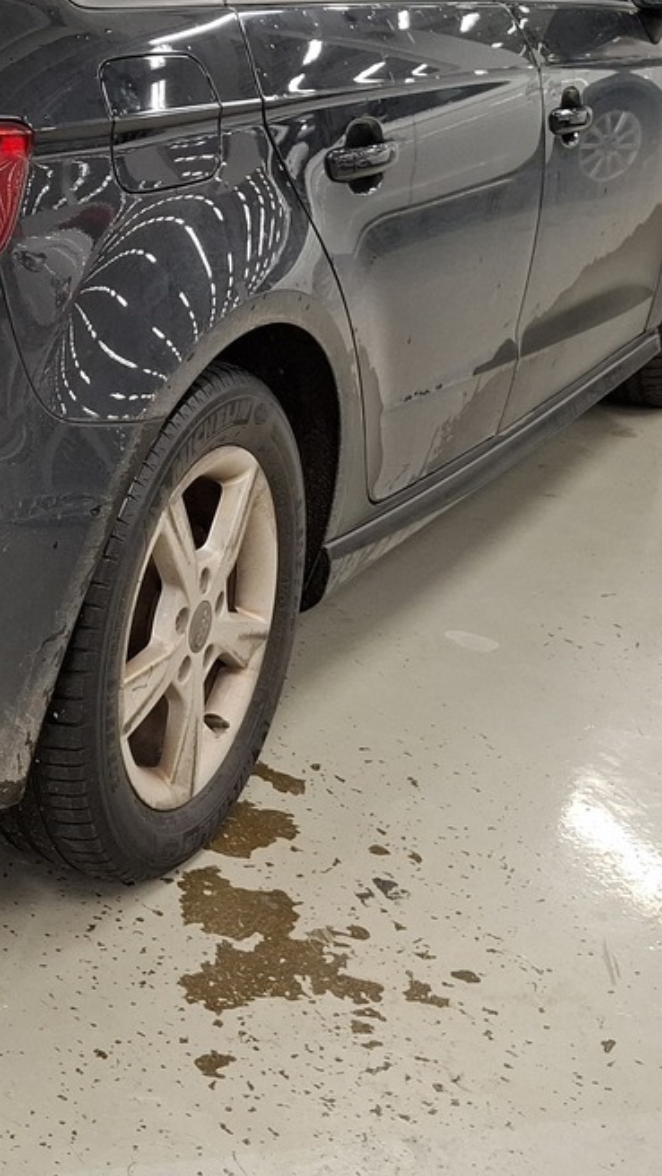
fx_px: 1716
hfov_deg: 20.3
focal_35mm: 55
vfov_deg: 37.6
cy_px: 423
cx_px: -160
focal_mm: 5.54
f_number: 1.8
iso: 250
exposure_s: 1/100
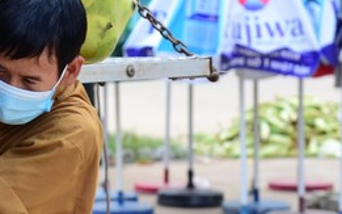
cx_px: -5
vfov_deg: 6.1
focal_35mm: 216
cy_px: 60
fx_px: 2013
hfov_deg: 9.6
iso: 250
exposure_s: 1/125
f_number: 5.6
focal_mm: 85
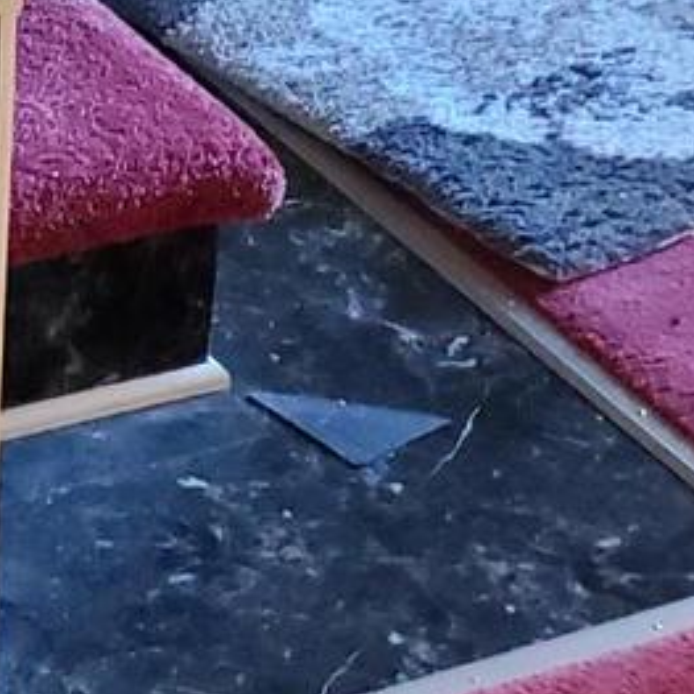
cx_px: -689
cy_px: -678
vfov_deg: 11.7
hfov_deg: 11.7
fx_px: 3039
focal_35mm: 134
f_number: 1.5
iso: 640
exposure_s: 1/39
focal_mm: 4.3
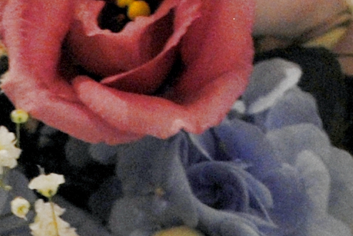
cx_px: 44
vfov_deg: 5.8
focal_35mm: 235
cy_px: 409
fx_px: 2308
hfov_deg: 8.7
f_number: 3.8
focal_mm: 20
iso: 400
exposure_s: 1/30
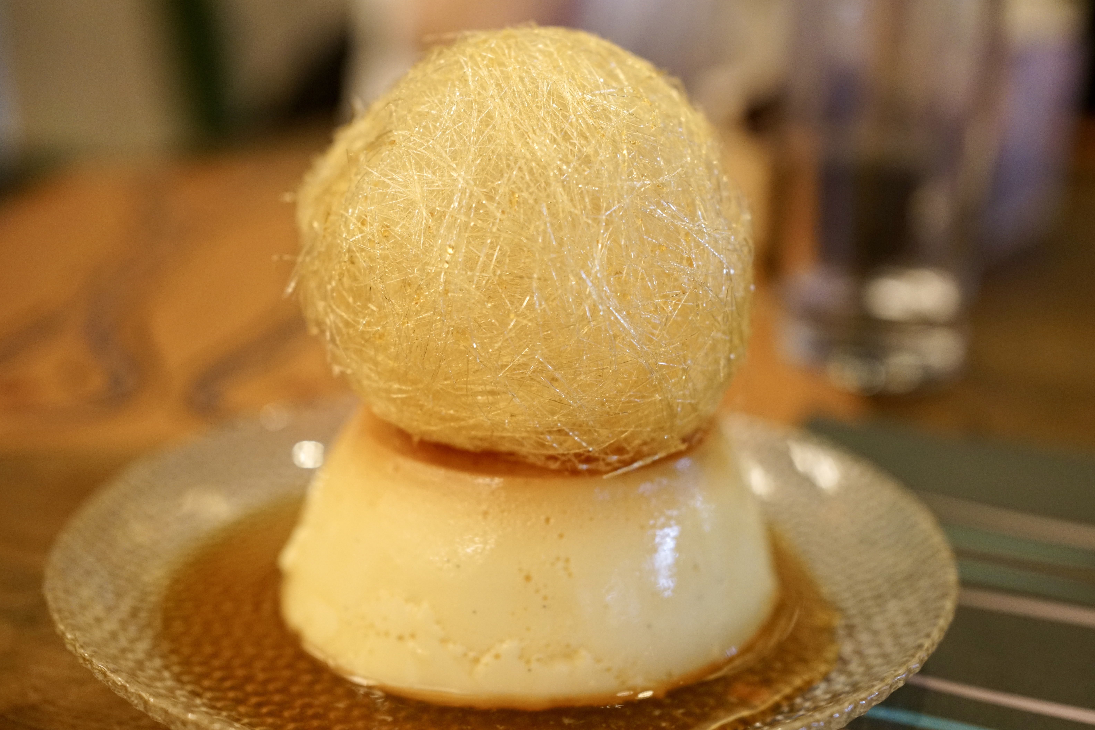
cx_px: 566
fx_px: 1247
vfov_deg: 32.6
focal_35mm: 41
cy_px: 380
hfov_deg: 47.4
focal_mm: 35
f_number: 2.5
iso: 3200
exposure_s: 1/125
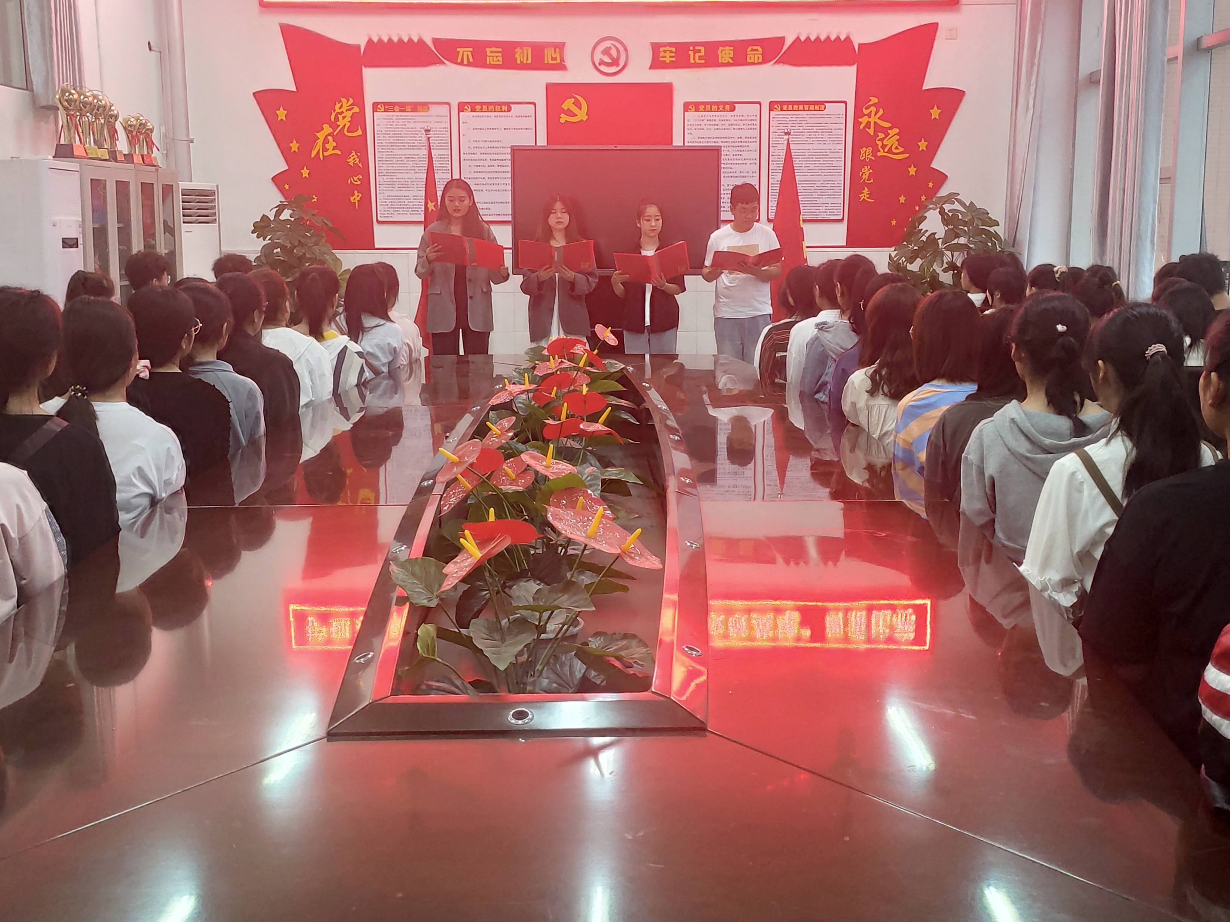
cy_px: 395
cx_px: 597
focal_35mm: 36
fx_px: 1279
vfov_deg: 39.6
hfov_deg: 51.4
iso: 446
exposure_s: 1/30
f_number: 1.75
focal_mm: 4.77
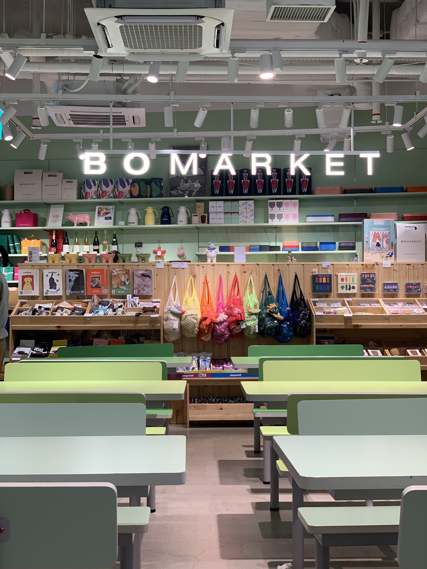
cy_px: 284
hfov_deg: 28.0
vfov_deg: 36.8
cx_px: 214
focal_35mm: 52
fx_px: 855
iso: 64
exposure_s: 1/60
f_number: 2.4
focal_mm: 6
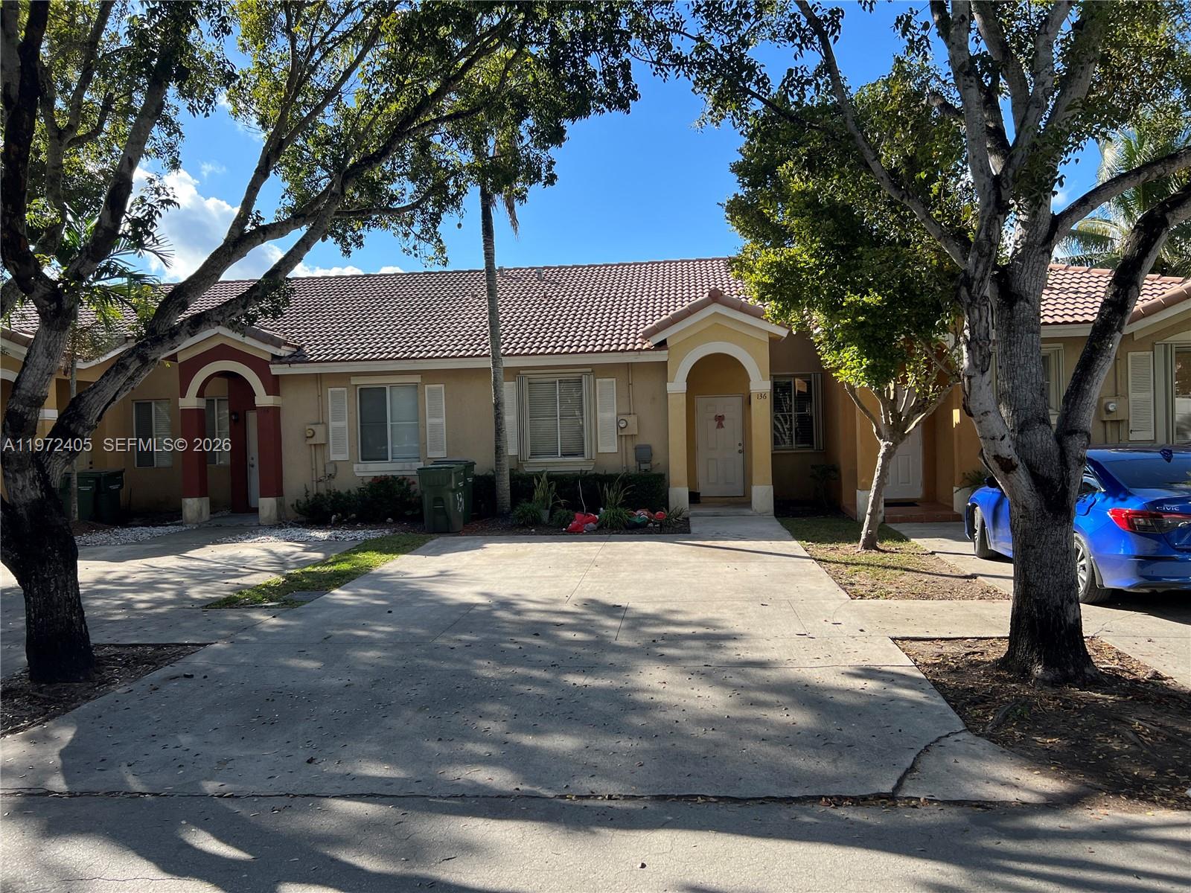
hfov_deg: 67.3
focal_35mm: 26
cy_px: 446
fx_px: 895
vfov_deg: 53.1
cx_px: 596
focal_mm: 5.7
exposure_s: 1/1575
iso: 50
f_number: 1.5
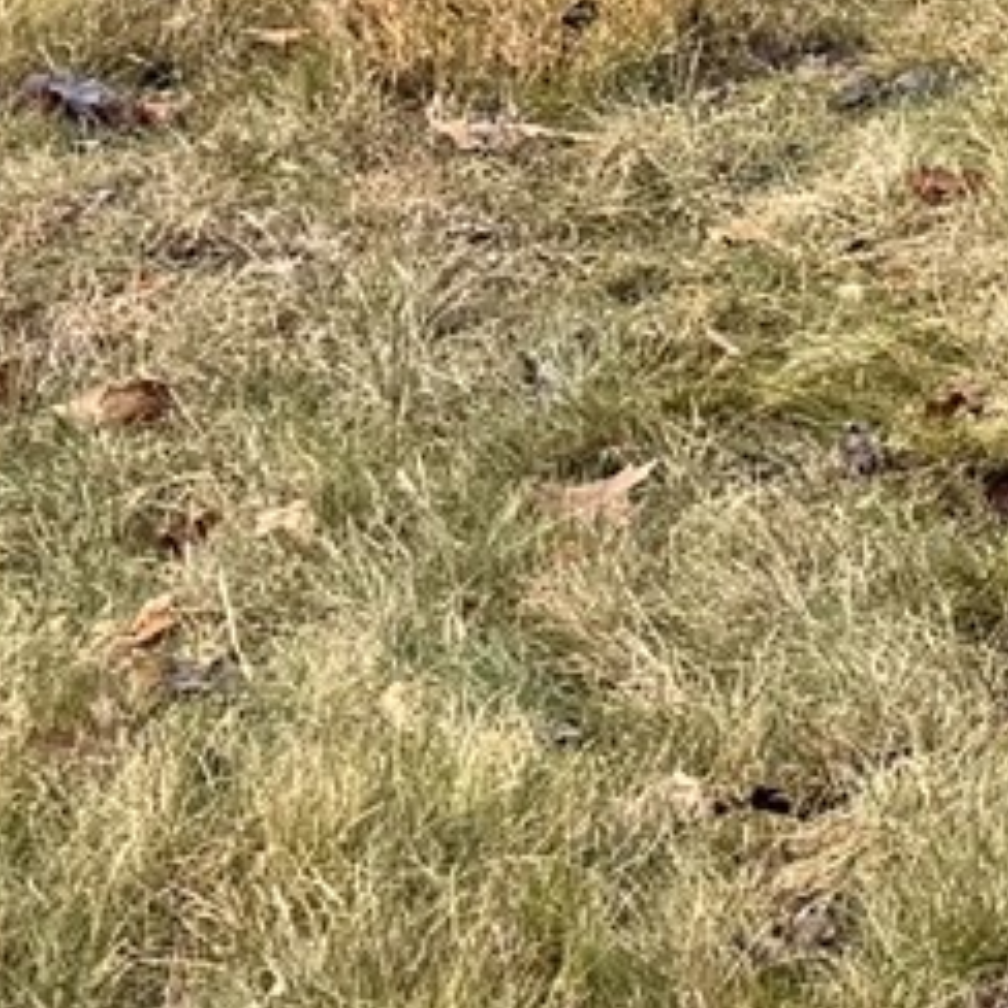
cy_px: -636
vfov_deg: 9.5
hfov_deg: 9.0
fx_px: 5864
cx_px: 2318
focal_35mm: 178
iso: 64
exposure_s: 1/241
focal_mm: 6.76
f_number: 1.78
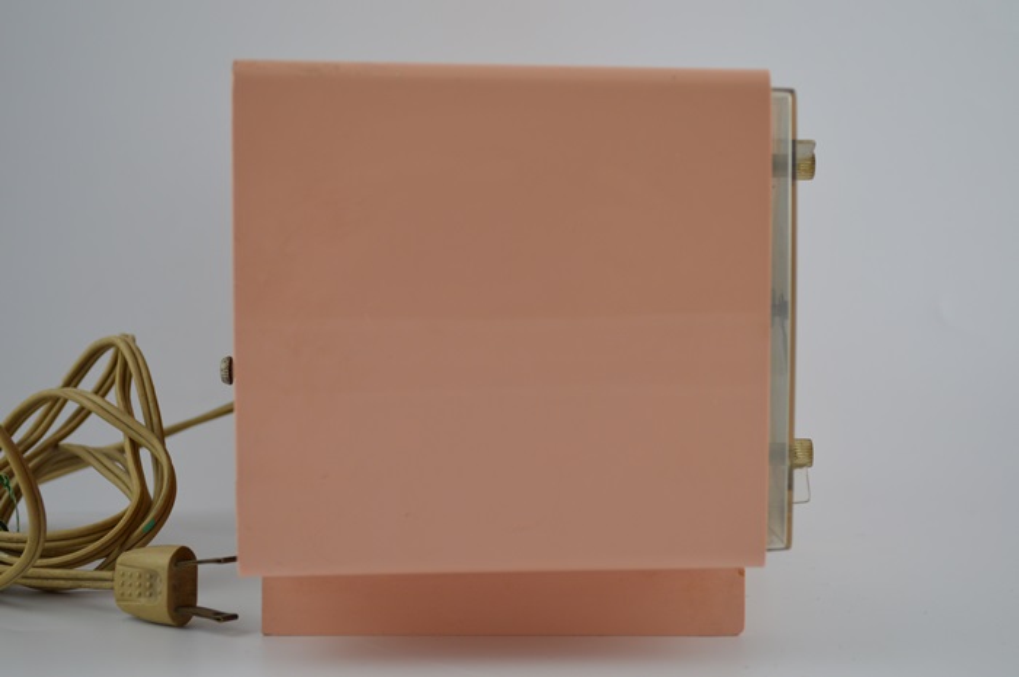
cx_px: 510
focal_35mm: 60
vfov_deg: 22.6
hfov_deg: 33.4
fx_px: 1696
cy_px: 338
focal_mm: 40
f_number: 5.6
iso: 400
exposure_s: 1/125
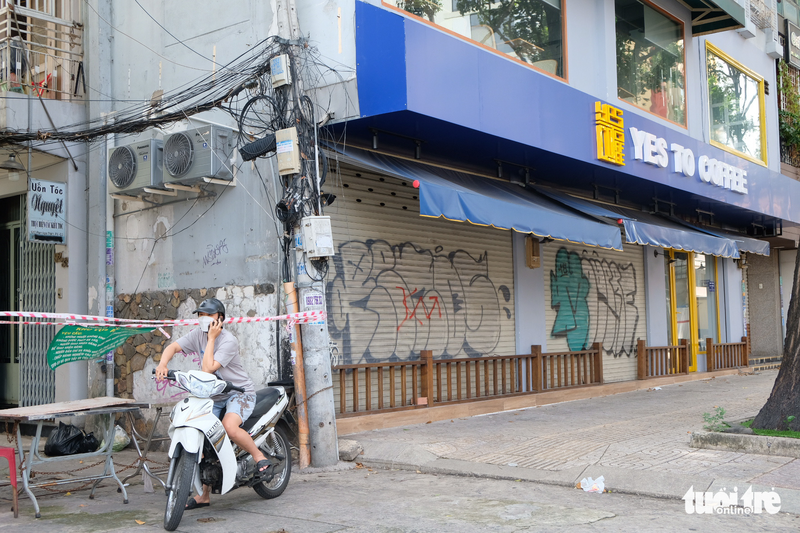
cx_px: 400
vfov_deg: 31.9
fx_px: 933
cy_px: 266
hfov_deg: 46.4
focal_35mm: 42
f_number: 4.5
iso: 400
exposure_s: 1/125
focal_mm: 27.7
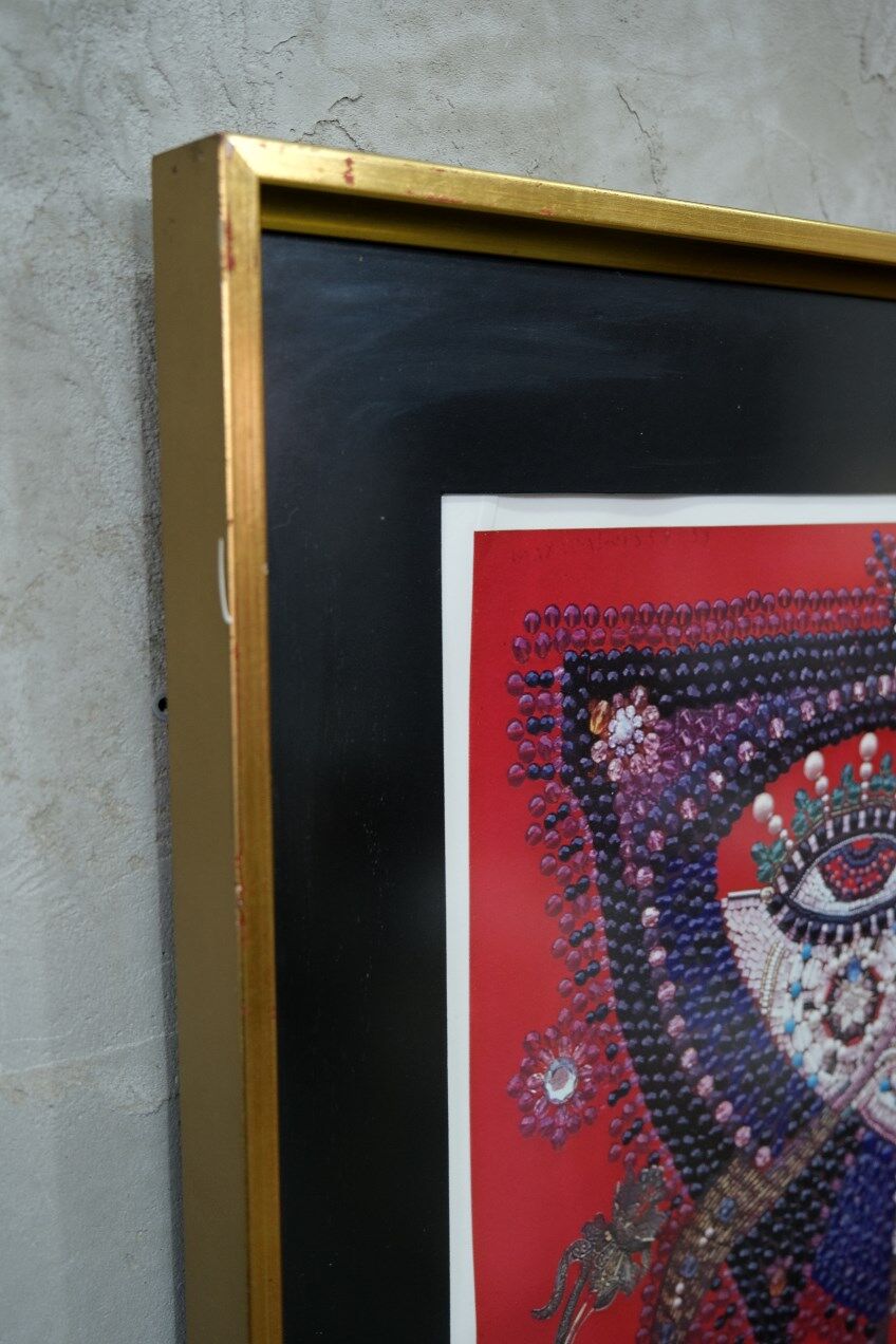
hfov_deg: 32.6
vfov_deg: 47.4
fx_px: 1531
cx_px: 448
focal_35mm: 41
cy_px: 672
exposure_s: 1/40
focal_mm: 27.5
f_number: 4
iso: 800
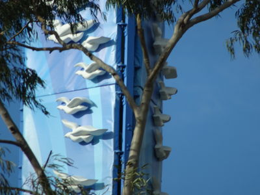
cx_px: 130
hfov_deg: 2.8
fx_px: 5408
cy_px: 98
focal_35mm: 720
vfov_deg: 2.1
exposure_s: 1/500
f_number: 6.4
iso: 80
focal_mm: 123
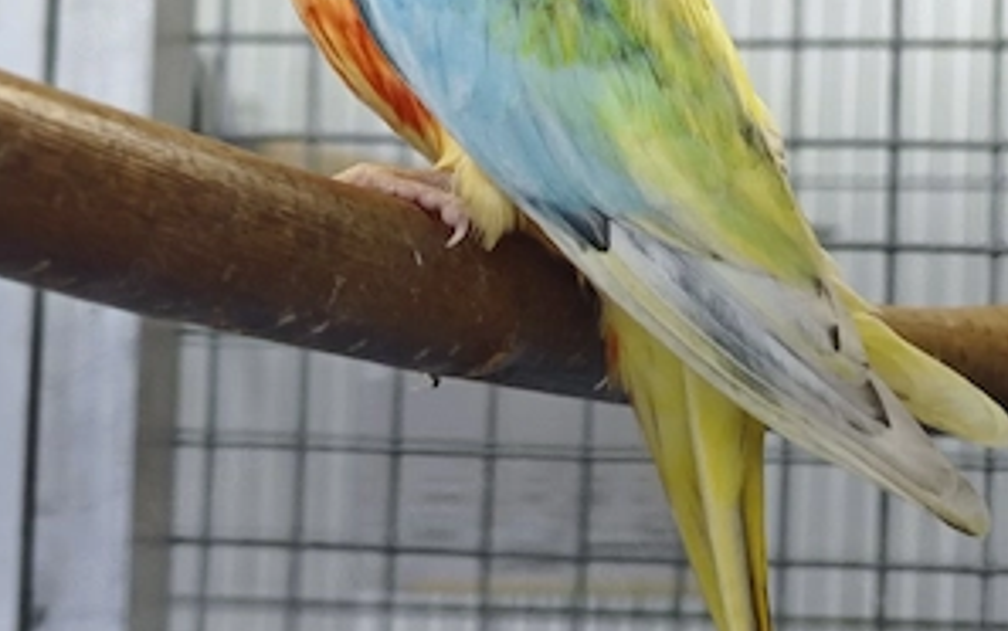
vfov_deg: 12.1
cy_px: 20
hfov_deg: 19.4
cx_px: 502
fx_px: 2941
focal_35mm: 107
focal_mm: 10
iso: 800
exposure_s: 1/161
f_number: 2
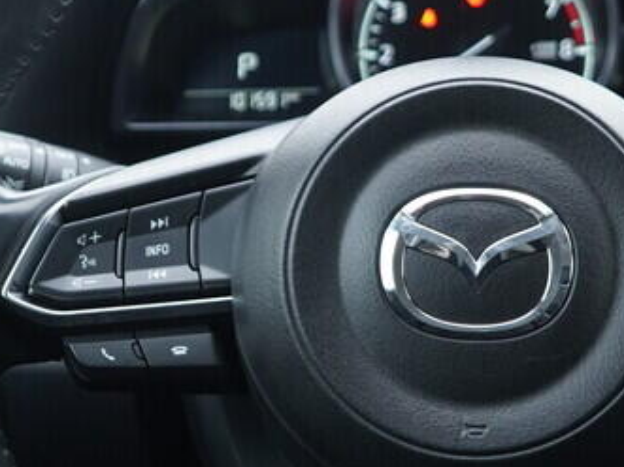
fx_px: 1928
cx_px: 483
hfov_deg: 18.2
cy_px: 259
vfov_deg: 13.8
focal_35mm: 107
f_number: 2.8
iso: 320
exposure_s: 1/40
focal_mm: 24
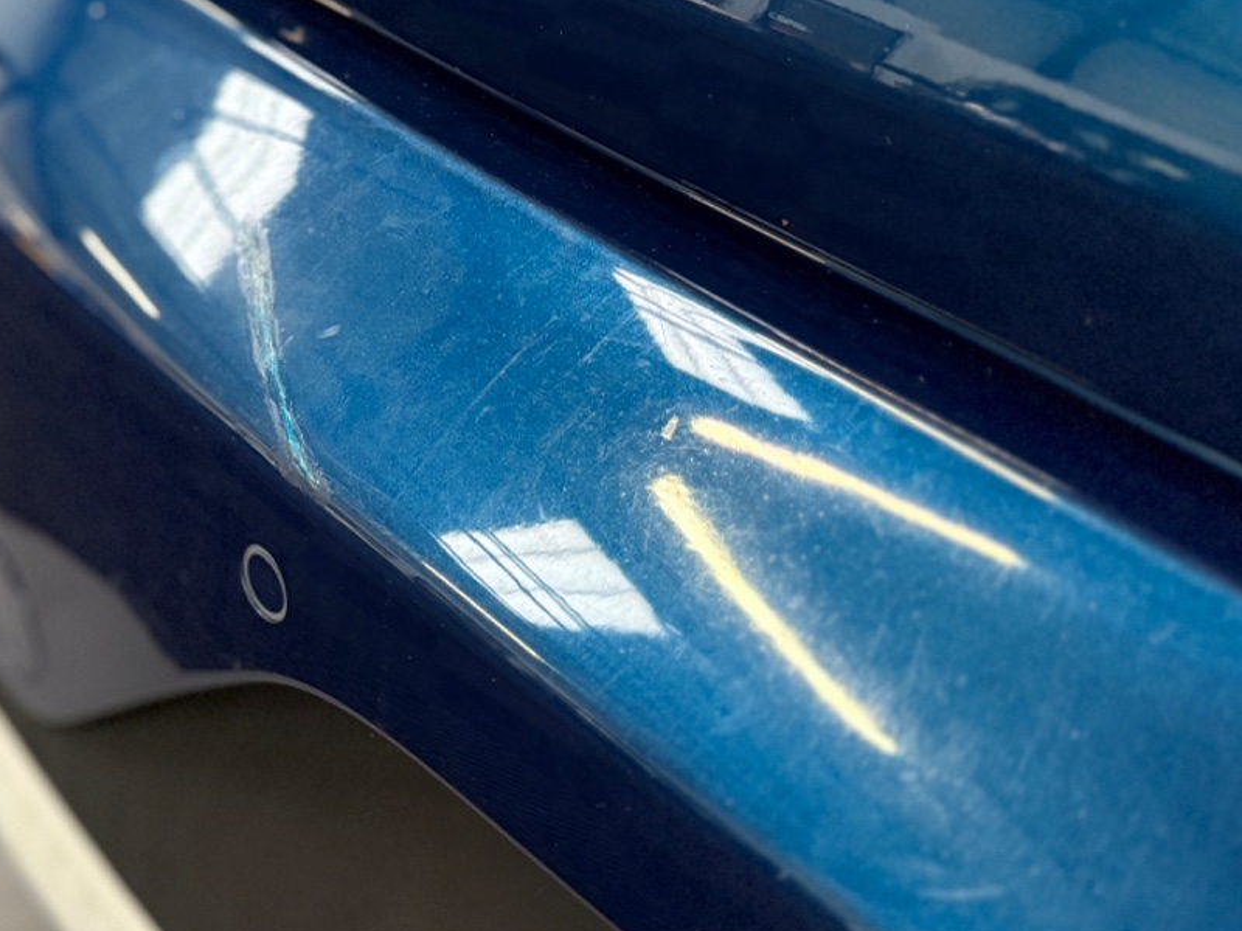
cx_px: 273
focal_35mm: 48
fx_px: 1722
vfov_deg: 30.2
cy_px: 357
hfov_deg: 38.4
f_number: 1.78
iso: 640
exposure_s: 1/50
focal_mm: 6.76
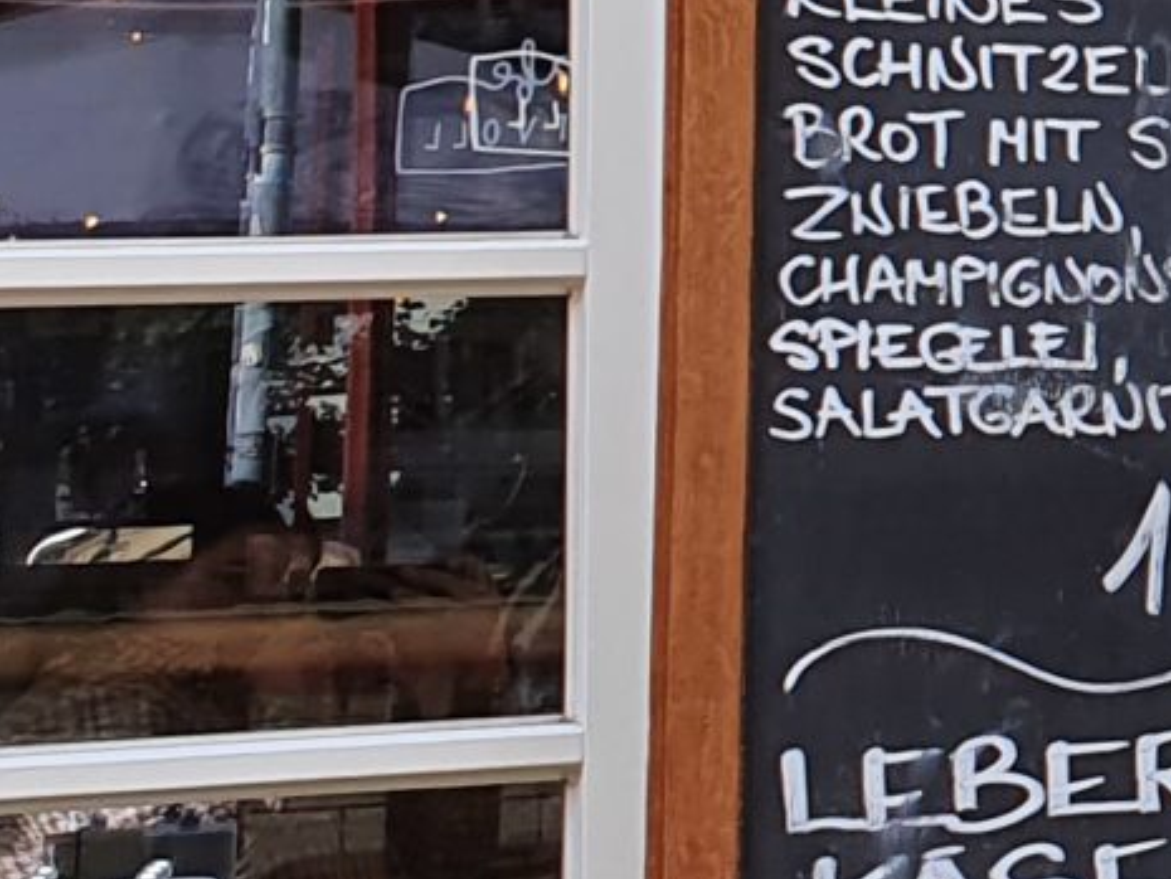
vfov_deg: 10.2
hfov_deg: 11.4
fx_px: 4839
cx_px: 2815
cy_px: -191
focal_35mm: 143
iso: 50
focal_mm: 4.32
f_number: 2.4
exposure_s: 1/475
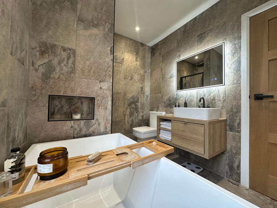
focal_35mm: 14
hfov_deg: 102.1
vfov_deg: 85.7
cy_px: 104
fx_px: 112
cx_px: 138
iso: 200
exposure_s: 1/100
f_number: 2.2
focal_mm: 2.22
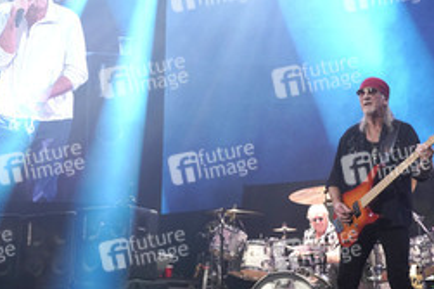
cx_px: 340
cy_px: 121
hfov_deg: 32.1
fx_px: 735
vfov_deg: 22.2
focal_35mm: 61
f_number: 5.6
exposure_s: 1/320
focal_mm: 34
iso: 1600
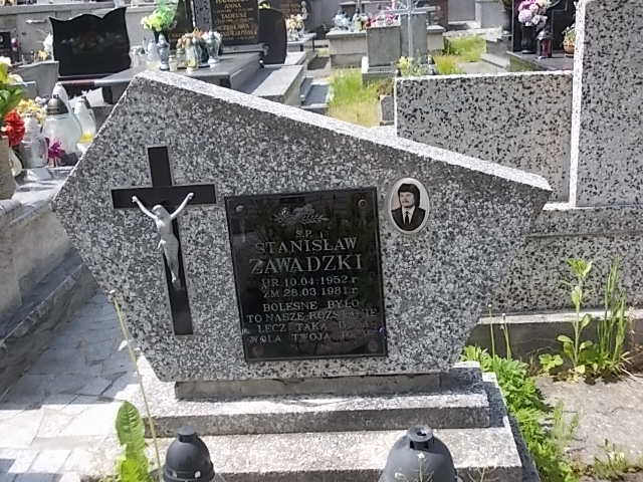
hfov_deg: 43.9
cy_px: 241
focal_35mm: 43
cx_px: 322
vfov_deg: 33.6
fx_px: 799
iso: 80
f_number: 3.3
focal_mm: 6.1
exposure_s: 1/400
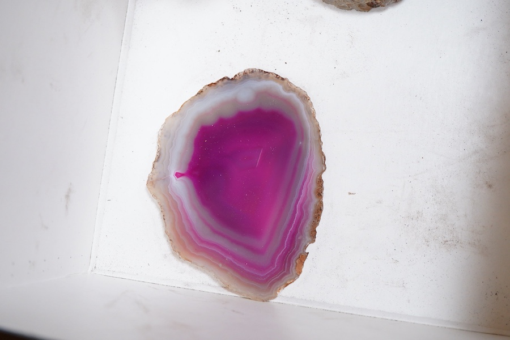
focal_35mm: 45
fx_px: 637
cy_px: 170
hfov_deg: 43.6
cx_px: 255
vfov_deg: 29.9
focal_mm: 30
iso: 1600
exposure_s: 1/125
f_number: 3.5
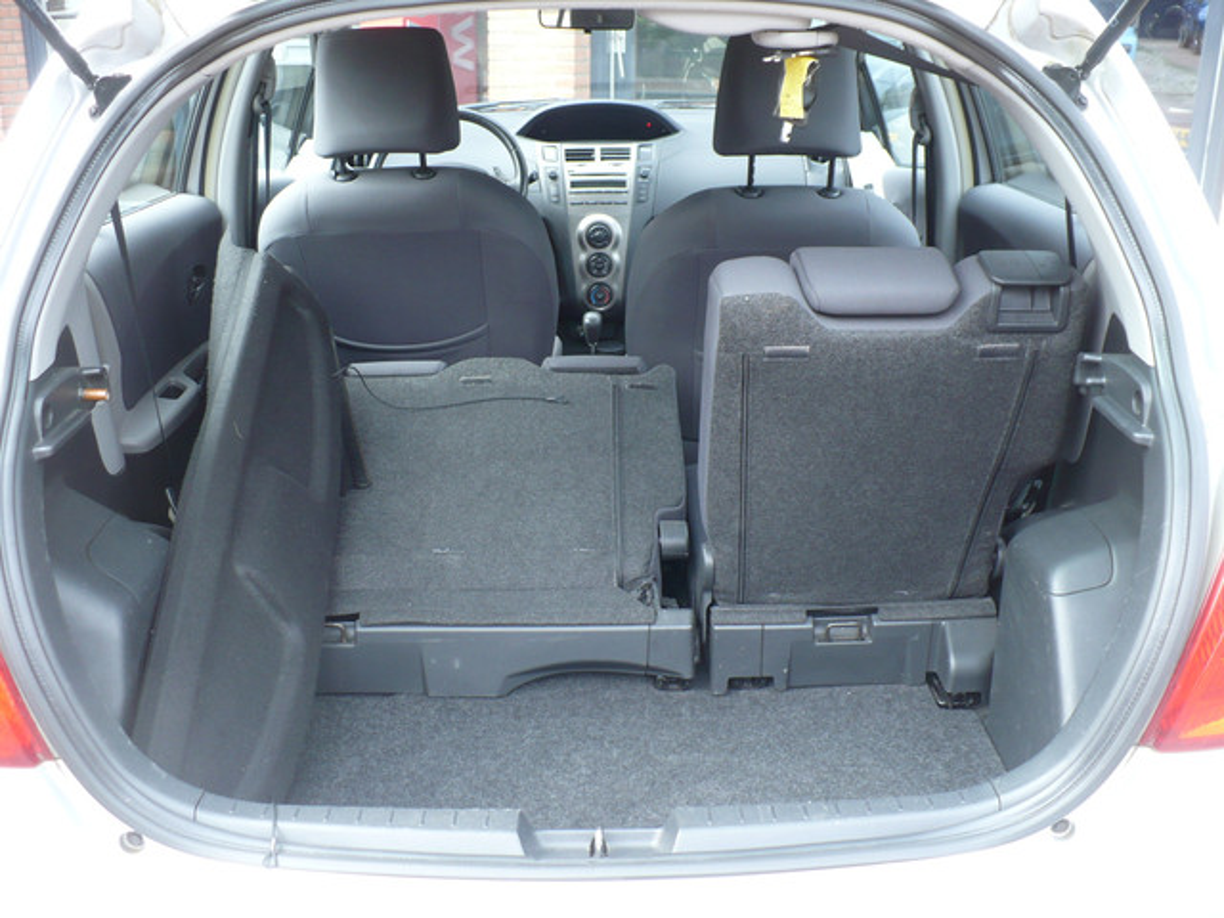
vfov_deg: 38.7
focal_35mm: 37
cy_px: 459
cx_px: 612
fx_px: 1308
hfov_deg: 50.1
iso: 100
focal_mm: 6.1
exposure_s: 1/60
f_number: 2.8
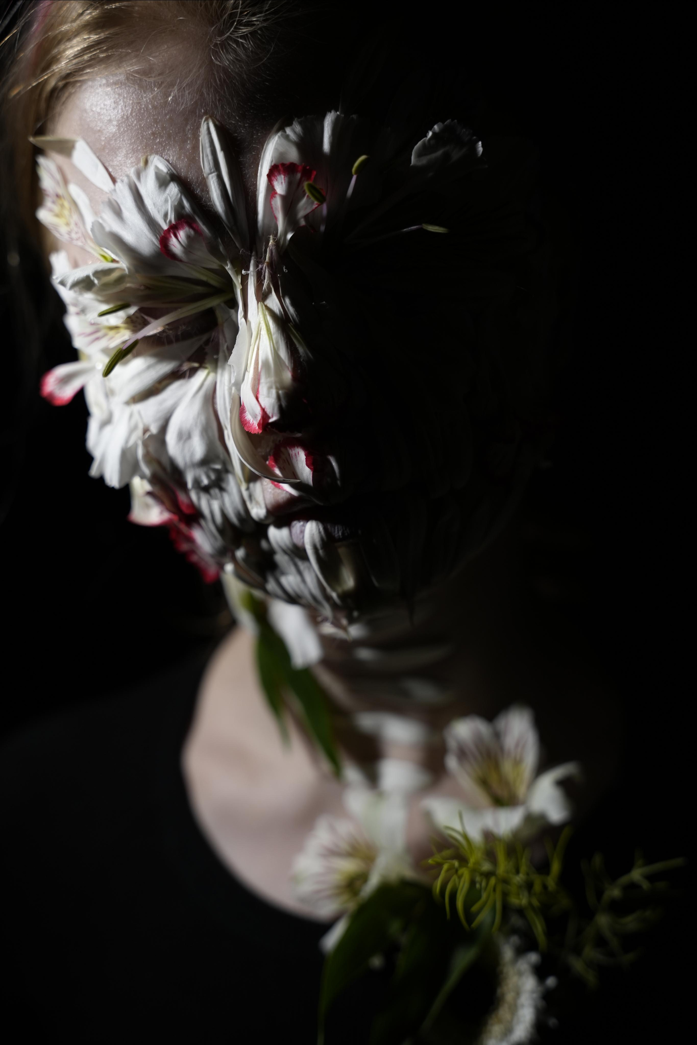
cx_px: 348
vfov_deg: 41.8
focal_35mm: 47
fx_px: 1371
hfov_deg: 28.5
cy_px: 522
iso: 250
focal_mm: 47.2
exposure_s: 1/125
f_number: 3.5
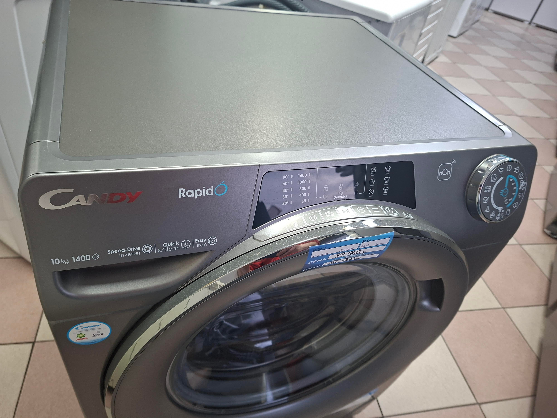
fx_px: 370
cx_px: 278
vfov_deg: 58.9
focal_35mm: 23
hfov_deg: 73.9
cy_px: 209
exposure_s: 1/33
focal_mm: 5.54
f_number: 1.8
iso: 250
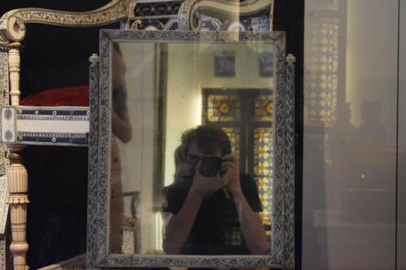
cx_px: 203
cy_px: 135
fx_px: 930
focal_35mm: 82
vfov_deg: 16.5
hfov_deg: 24.6
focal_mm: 55
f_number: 5.6
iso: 5000
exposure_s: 1/60
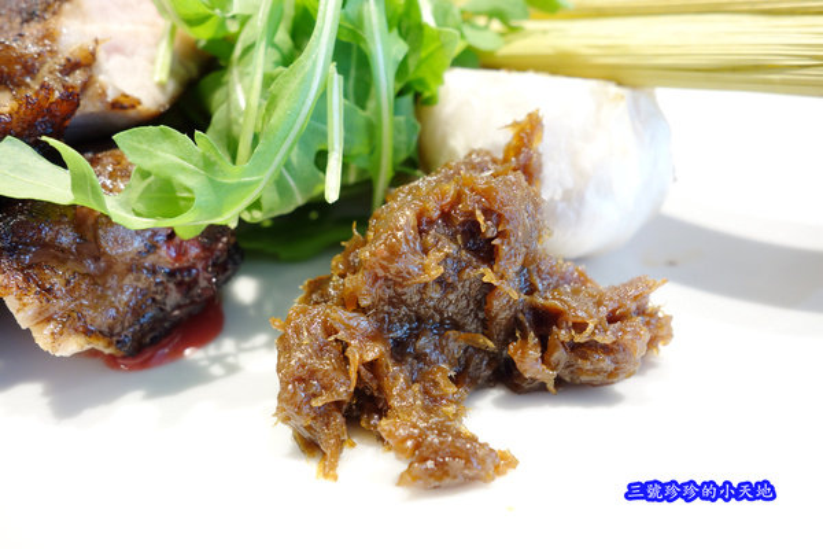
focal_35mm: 28
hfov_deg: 65.5
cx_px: 412
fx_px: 640
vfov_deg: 46.4
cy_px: 274
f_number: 4.5
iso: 250
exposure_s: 1/4
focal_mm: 10.4
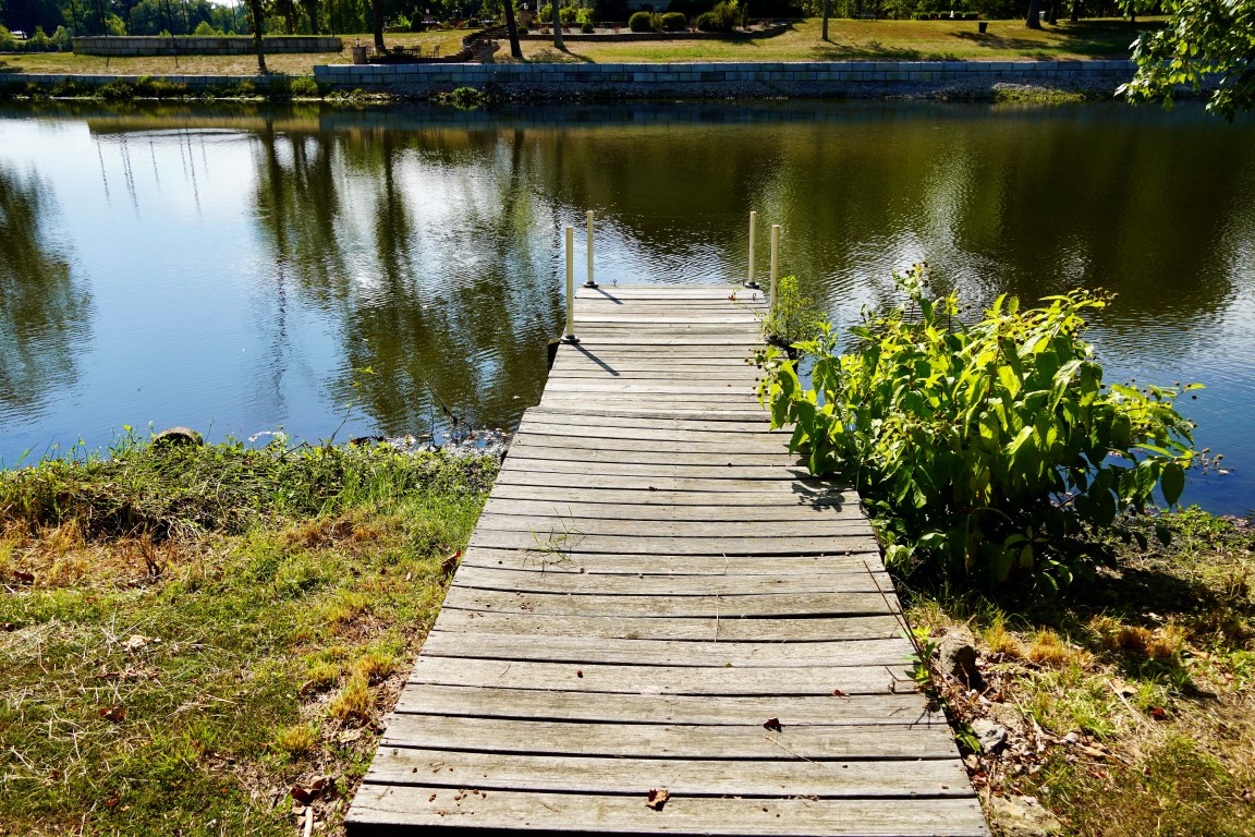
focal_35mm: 28
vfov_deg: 46.4
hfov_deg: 65.5
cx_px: 628
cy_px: 418
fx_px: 976
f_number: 5
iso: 100
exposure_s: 1/500
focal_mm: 19
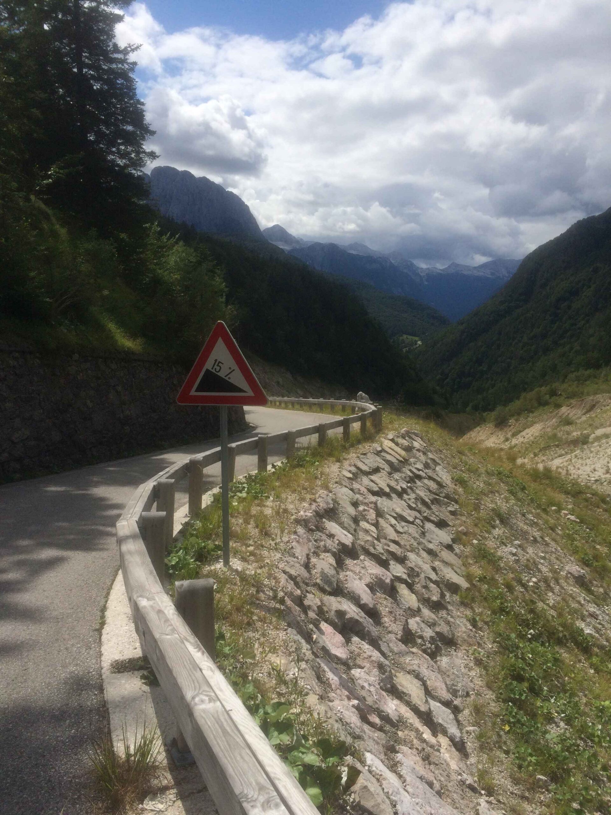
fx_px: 682
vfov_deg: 61.7
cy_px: 408
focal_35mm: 29
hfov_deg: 48.2
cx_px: 306
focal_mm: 4.15
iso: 40
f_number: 2.2
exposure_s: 1/5882
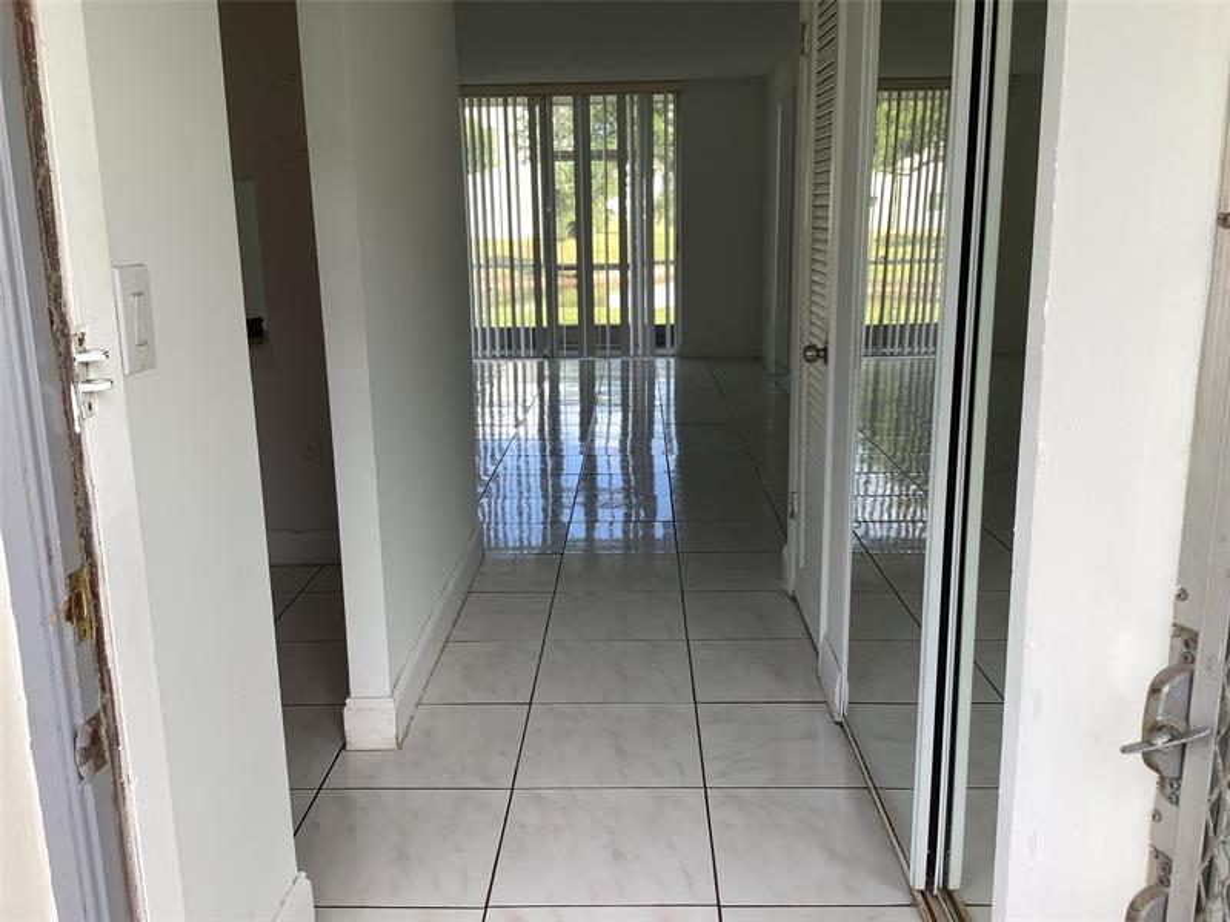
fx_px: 1102
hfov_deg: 58.4
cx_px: 615
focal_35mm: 31
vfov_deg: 45.4
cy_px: 461
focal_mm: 3.3
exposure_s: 1/120
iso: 25
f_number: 2.4
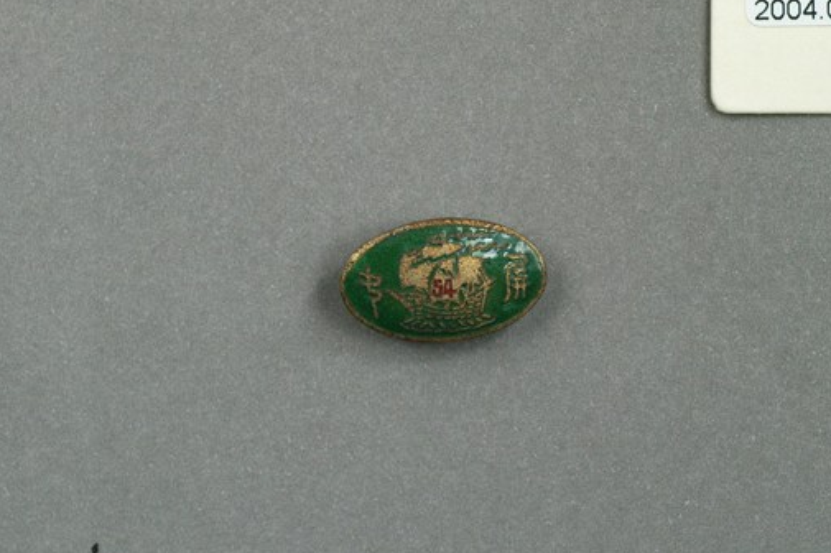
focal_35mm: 114
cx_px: 444
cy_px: 271
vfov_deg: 12.0
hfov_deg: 18.0
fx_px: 2630
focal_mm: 60
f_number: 6.3
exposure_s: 1/60
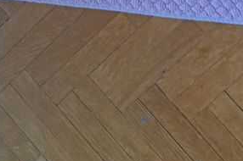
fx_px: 614
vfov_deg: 11.5
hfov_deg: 22.4
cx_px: 147
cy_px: -258
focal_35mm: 91
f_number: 2
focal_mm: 4.6
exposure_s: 1/50
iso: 100
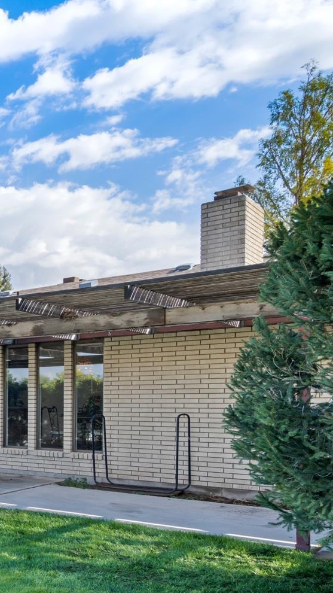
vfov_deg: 53.1
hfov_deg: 20.3
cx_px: -296
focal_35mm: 37
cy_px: 390
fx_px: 581
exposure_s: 1/40
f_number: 9
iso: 100
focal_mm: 14
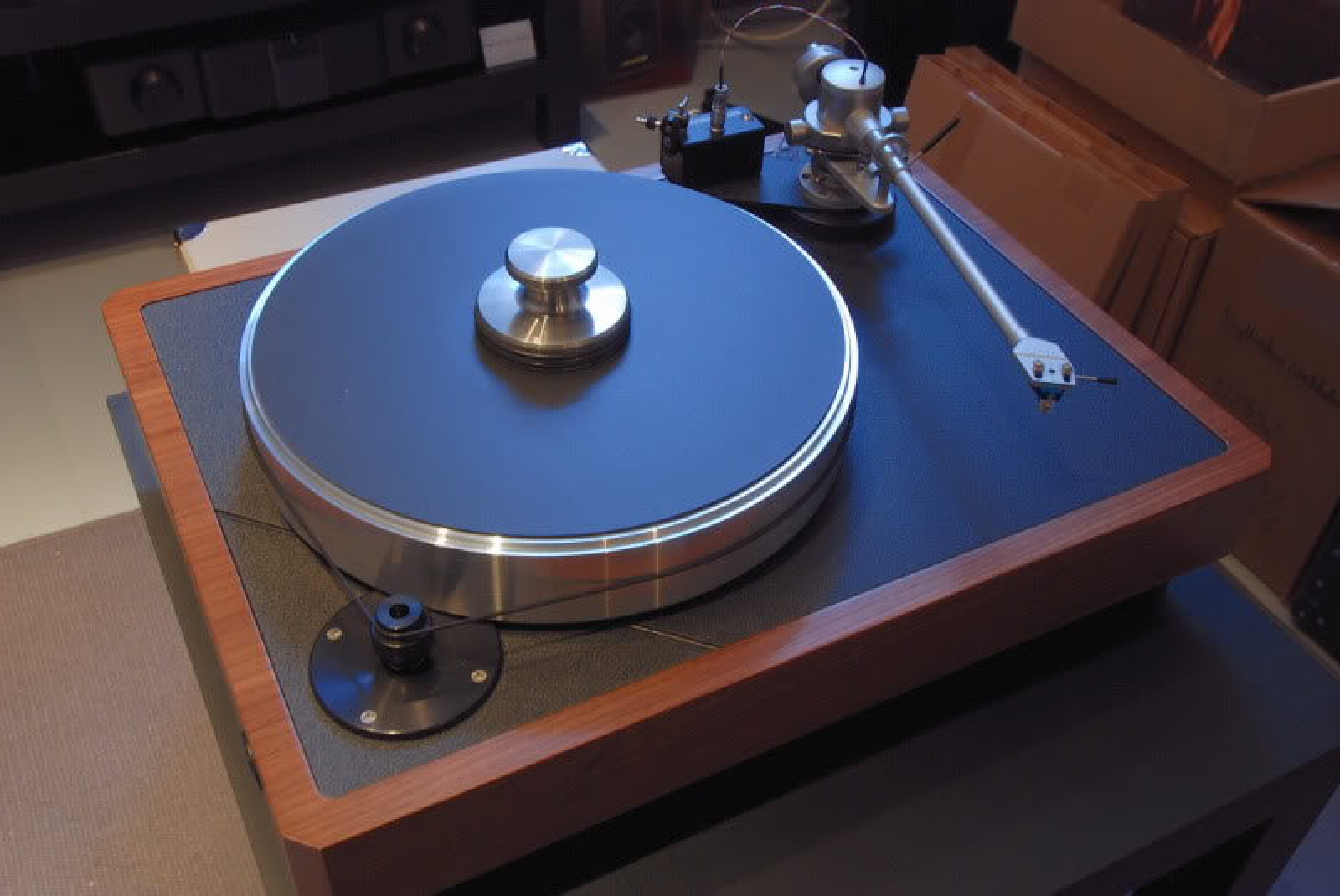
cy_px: 448
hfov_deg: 53.1
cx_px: 670
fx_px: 1341
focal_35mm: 36
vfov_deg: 36.9
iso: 200
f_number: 8
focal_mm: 24
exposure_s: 1/1.3
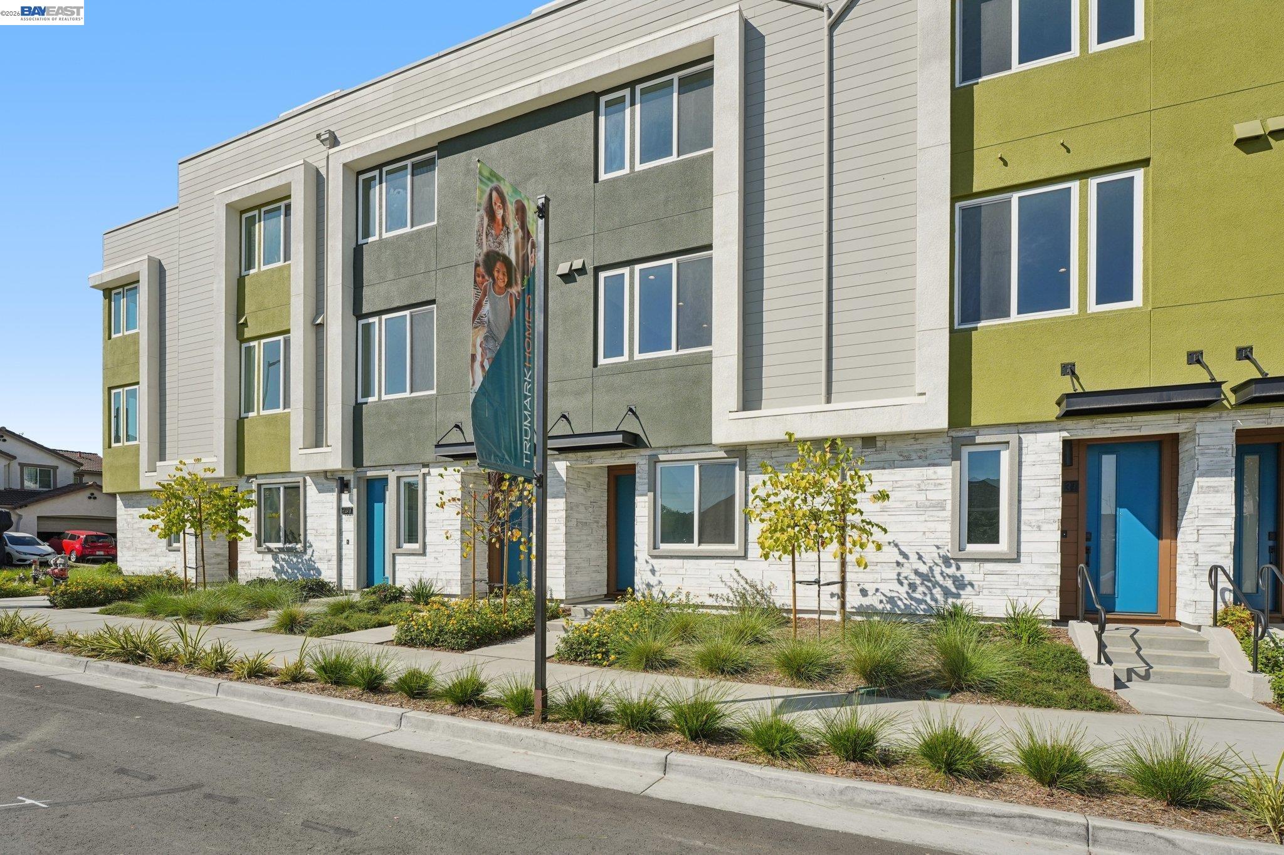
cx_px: 642
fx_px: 606
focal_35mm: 17
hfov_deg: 93.3
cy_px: 428
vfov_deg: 70.4
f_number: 8
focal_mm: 17
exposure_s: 1/1000
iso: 640
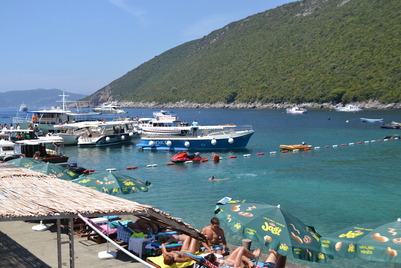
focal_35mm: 45
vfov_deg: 29.9
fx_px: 501
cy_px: 134
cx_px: 200
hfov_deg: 43.6
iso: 400
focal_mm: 30
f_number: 6.3
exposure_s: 1/1600
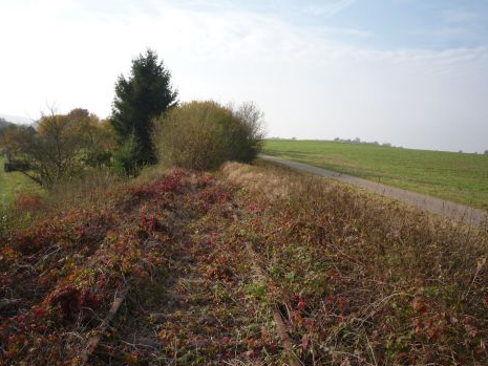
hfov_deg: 55.3
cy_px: 180
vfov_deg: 43.0
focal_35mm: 33
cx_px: 240
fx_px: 465
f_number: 4.5
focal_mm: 5.2
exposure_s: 1/400
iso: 100
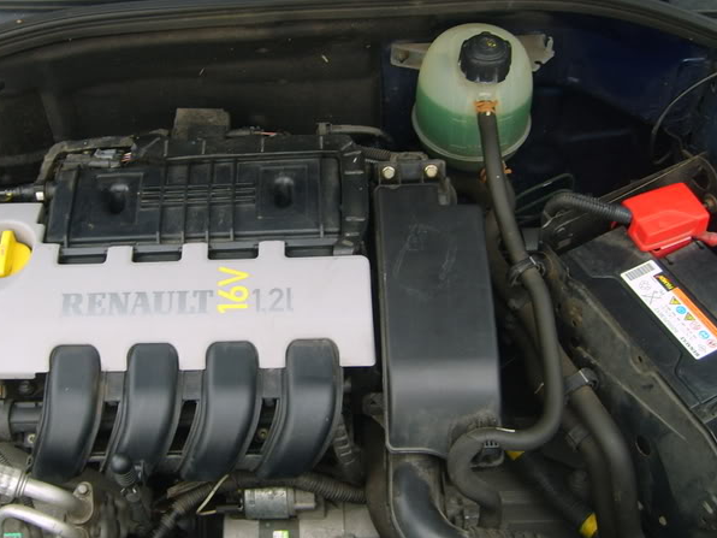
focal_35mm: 47
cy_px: 236
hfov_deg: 40.2
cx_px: 274
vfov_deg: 30.8
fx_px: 974
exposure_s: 1/60
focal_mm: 5.8
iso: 50
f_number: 2.8
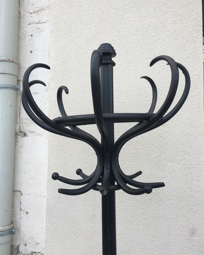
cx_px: 103
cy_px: 128
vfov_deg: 57.2
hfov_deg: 47.1
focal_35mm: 31
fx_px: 234
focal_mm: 4.15
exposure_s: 1/427
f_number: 2.2
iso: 25
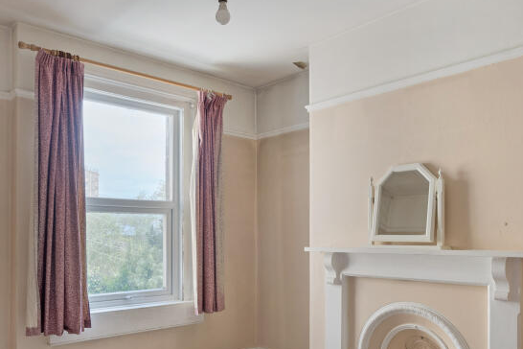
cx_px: 238
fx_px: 436
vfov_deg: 42.9
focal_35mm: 30
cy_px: 237
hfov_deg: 61.8
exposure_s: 1/30
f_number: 8
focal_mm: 16
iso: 640
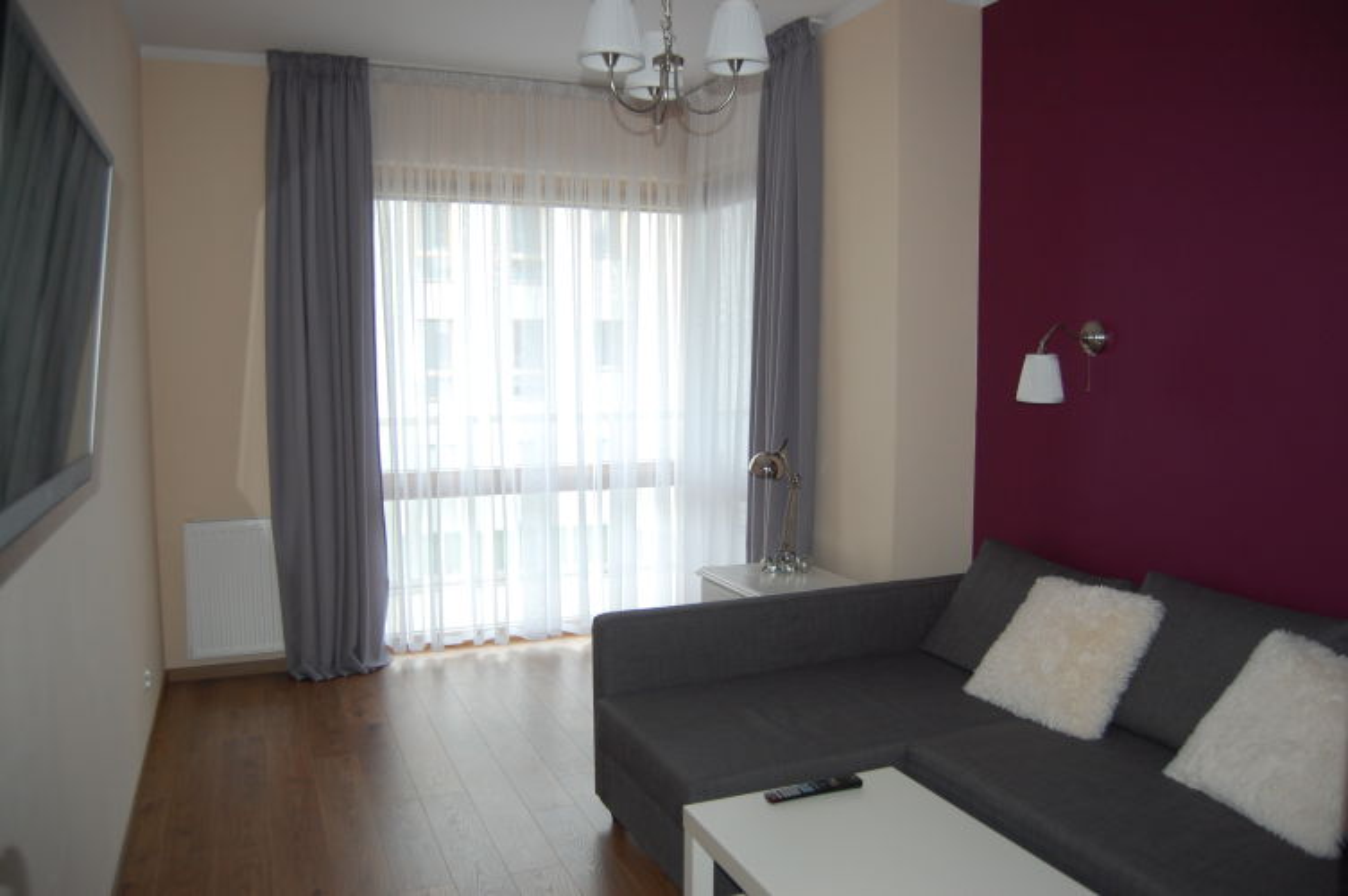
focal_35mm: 27
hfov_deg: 67.4
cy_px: 448
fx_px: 1010
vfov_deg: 47.8
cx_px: 674
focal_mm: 18
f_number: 3.5
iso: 400
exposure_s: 1/200
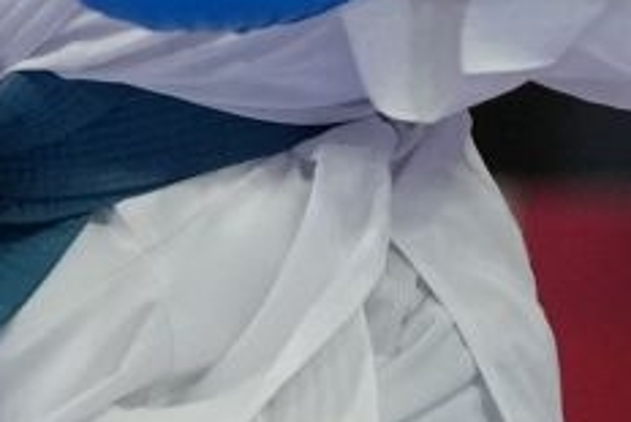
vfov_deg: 0.7
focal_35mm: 1936
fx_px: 33954
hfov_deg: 1.1
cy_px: -395
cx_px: -838
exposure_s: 1/1000
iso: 1600
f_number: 2.8
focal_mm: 167
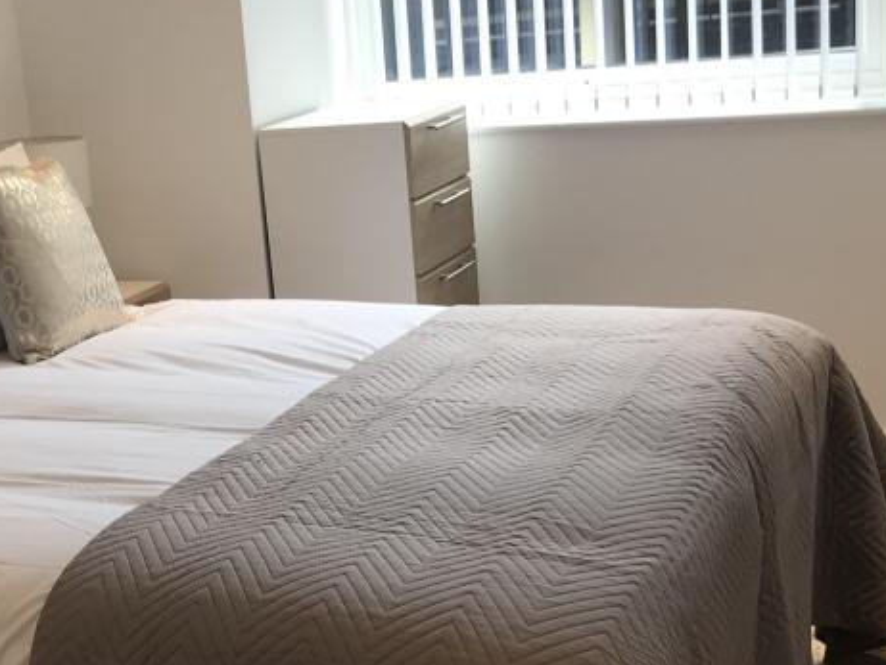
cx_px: 205
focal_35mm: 62
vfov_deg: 23.7
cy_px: 376
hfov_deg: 30.6
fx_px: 1588
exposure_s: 1/103
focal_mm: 3.99
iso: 20
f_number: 1.8
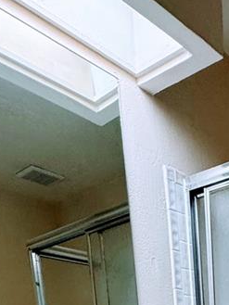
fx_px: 450
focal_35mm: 51
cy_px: 489
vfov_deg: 25.2
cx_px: 270
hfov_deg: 25.8
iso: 200
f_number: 2.2
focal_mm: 2.22
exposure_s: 1/120
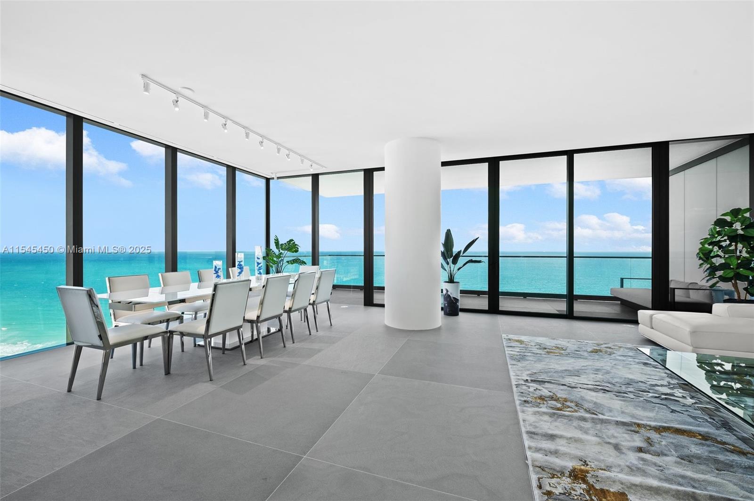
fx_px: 293
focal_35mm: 14
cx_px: 377
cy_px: 250
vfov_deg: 81.1
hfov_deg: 104.3
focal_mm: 14
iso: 200
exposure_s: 1/15
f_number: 8
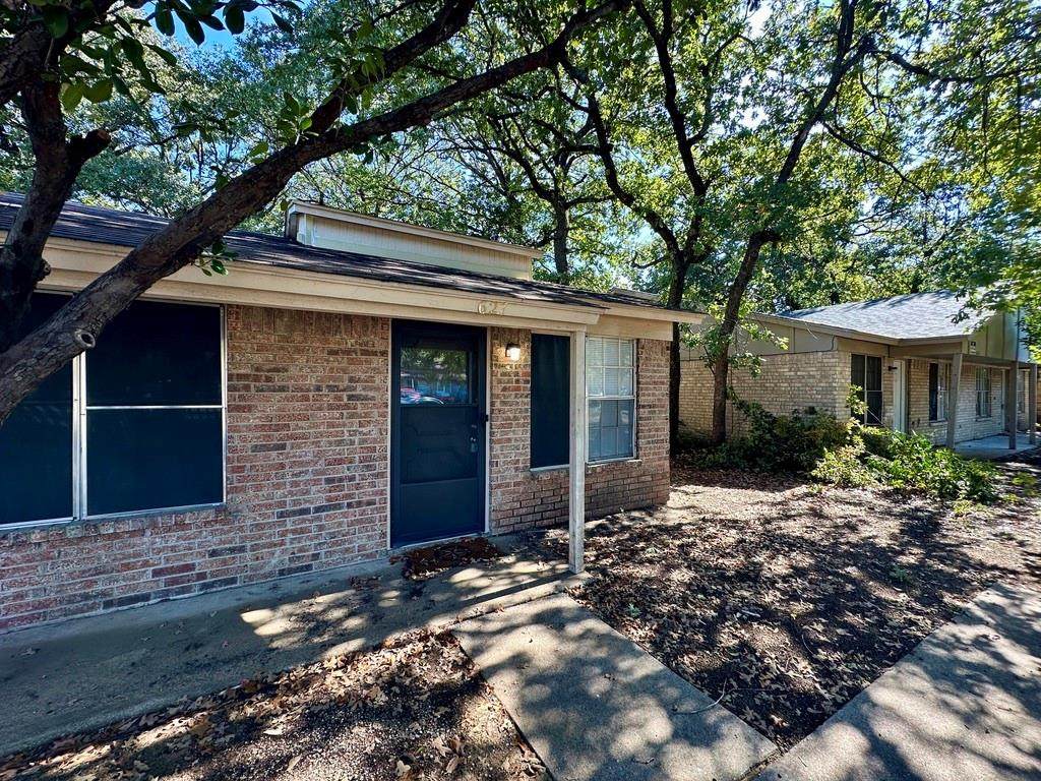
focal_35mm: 14
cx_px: 520
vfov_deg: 85.7
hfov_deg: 102.1
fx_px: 421
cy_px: 390
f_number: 2.2
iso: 40
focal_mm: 2.22
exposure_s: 1/231
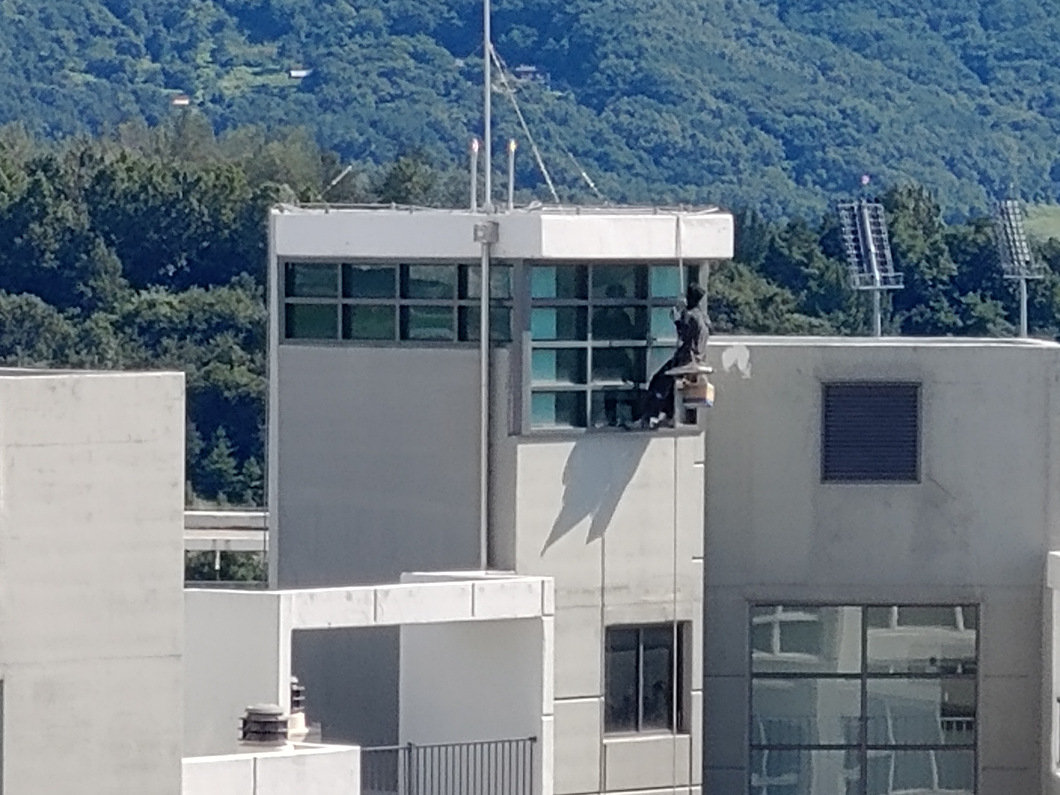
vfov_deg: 5.4
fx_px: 8360
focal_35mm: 273
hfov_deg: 7.3
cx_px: 505
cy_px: 387
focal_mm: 5.88
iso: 50
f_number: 2.4
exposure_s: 1/455
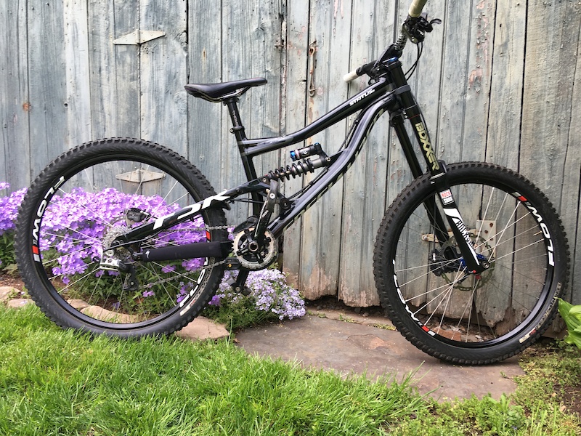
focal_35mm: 29
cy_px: 218
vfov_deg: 48.2
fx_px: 487
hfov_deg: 61.7
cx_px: 290
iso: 25
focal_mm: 4.15
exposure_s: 1/121
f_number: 2.2
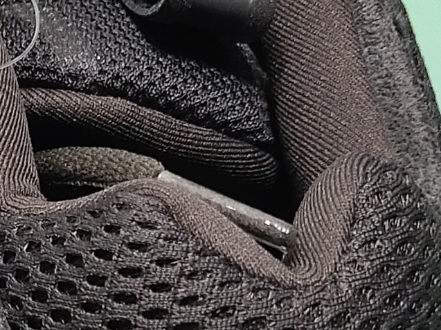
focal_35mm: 190
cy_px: 426
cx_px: -223
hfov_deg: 10.1
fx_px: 2419
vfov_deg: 7.7
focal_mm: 4.35
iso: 148
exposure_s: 1/100
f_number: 1.79
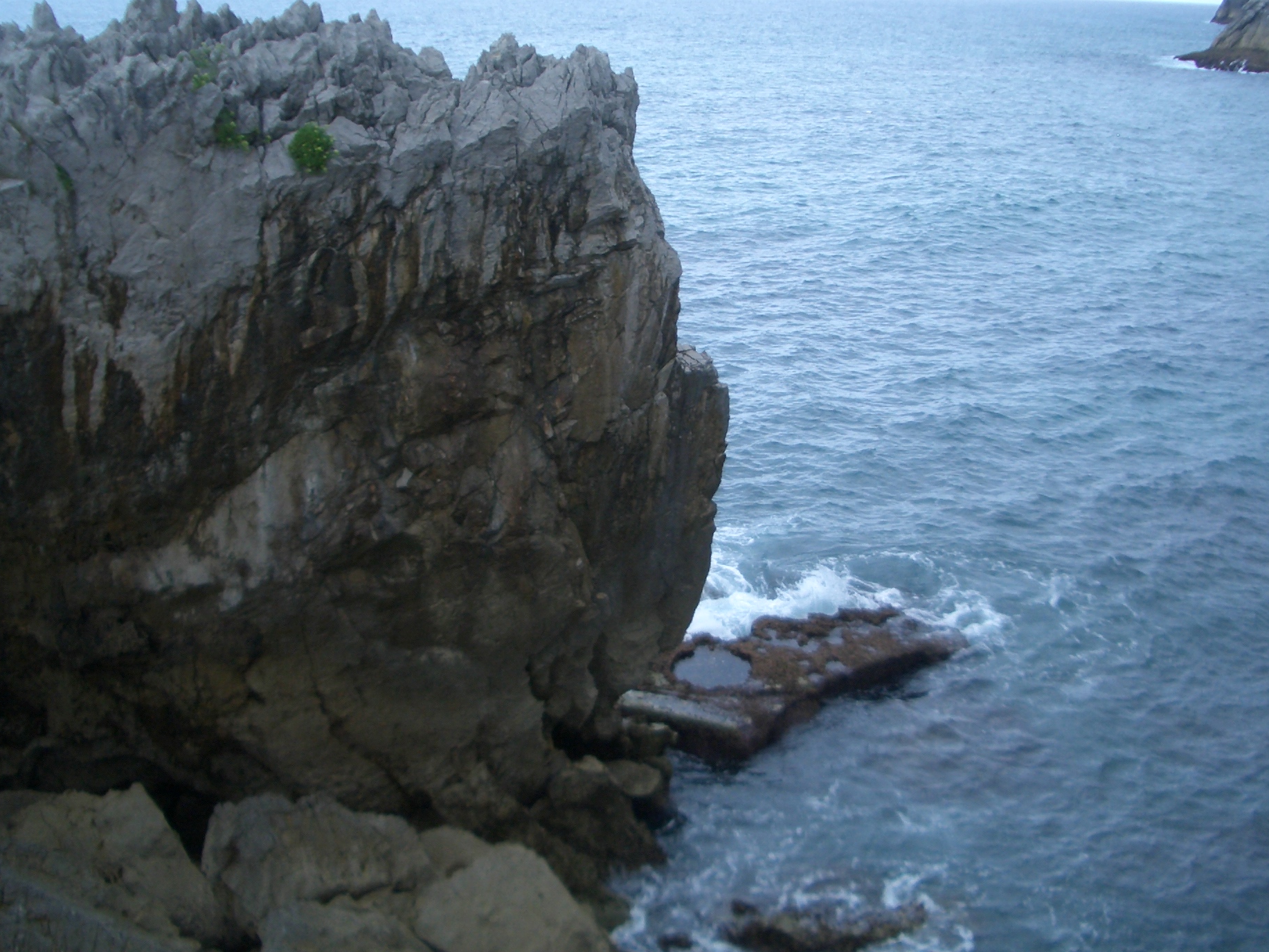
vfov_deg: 32.9
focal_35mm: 44
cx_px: 667
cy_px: 476
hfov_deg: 42.9
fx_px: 1613
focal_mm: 5.8
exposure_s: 1/500
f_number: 2.6
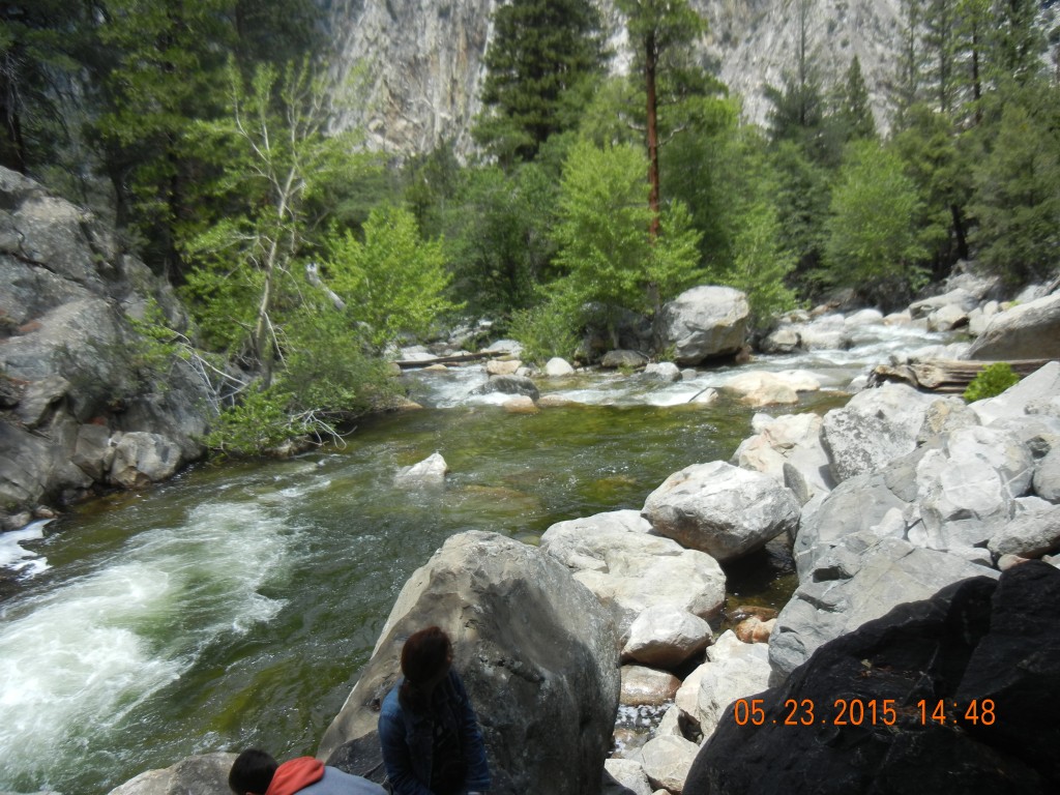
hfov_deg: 60.0
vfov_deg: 46.8
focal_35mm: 30
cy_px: 398
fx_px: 919
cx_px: 530
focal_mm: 5.4
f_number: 7
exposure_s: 1/310
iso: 160
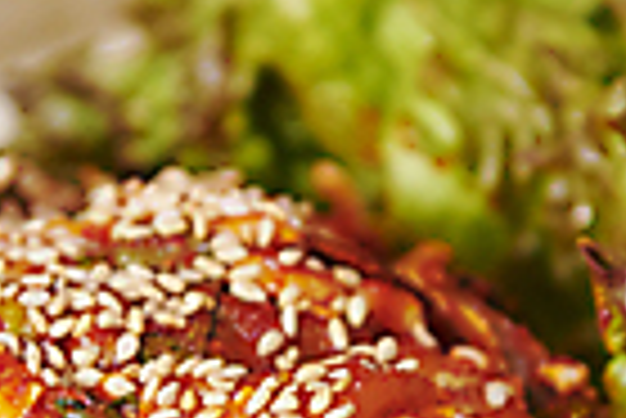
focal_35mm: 259
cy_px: 503
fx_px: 4508
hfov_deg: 7.9
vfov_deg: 5.3
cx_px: 297
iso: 400
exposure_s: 1/50
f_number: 4
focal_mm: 60
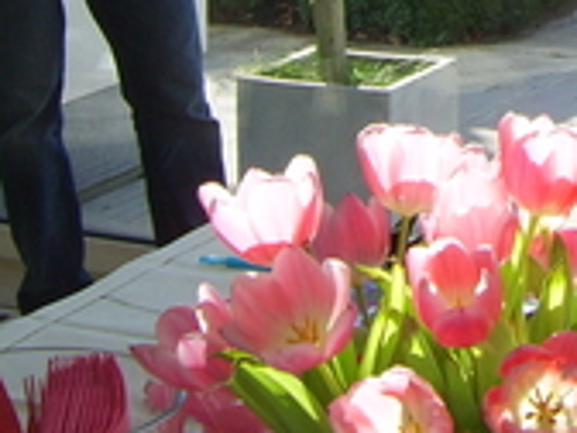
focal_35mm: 136
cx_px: 632
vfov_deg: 10.6
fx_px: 2267
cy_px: -168
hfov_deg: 14.2
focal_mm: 7.8
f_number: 6.4
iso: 50
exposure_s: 1/100
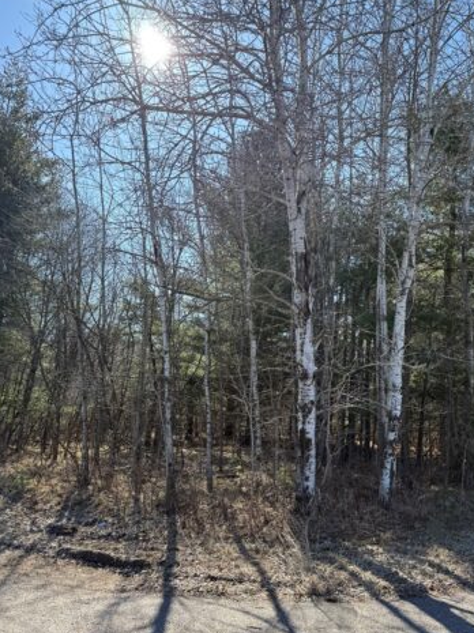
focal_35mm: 31
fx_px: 567
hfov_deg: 45.0
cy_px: 287
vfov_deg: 58.3
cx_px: 296
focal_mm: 6.76
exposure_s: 1/796
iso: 80
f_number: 1.78
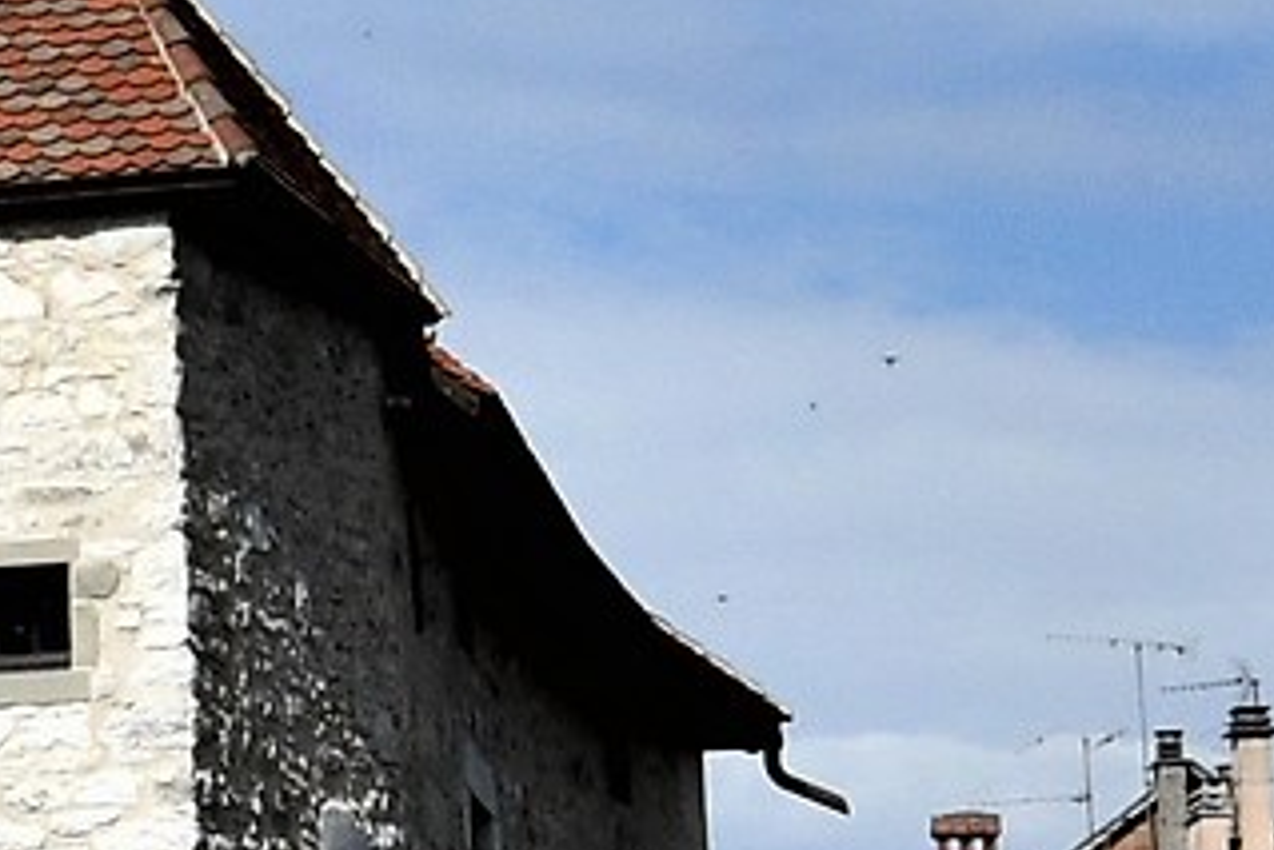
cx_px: -1190
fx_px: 9594
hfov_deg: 7.3
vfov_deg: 5.1
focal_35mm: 271
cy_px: 942
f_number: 13
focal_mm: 24
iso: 800
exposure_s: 1/640
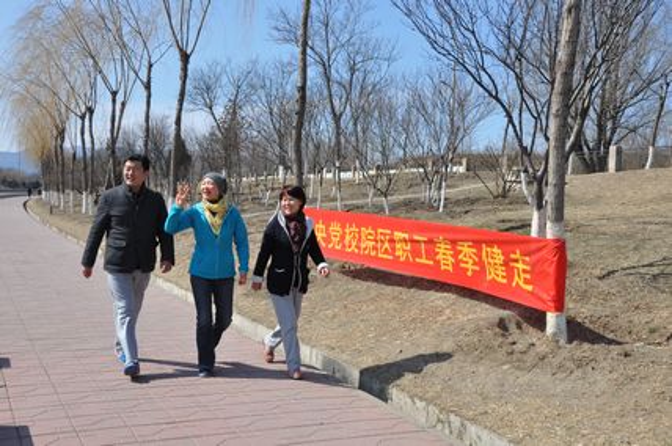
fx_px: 727
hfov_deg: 49.6
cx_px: 336
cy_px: 223
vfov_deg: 34.1
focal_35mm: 39
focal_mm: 26
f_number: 11
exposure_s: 1/500
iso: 400
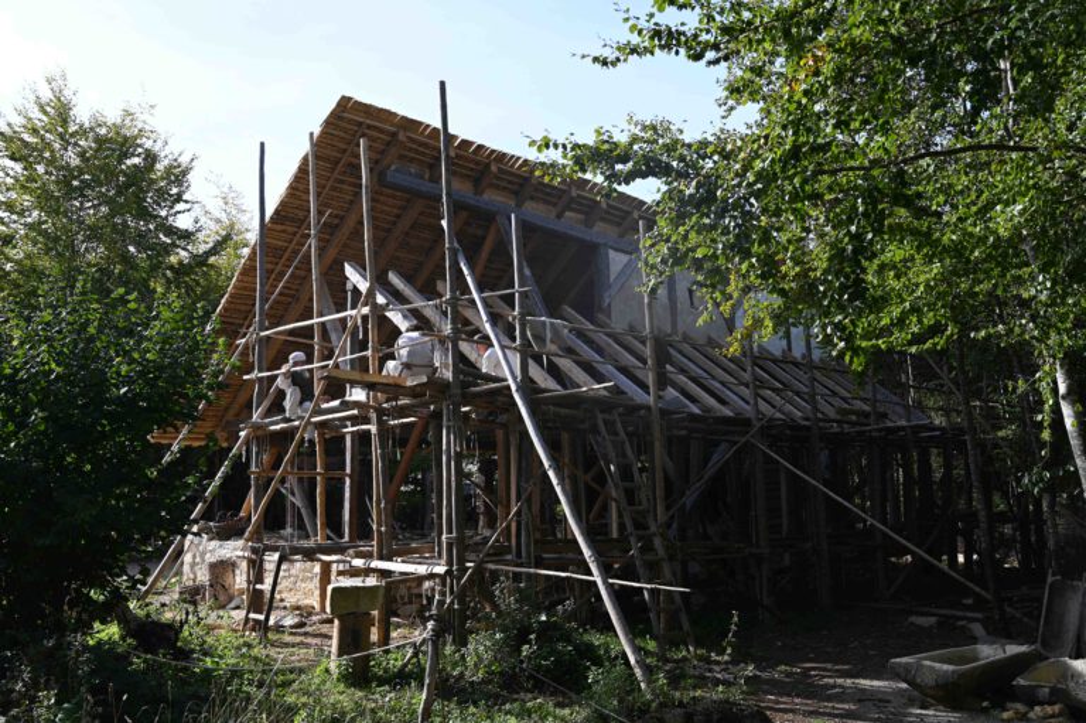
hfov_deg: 59.5
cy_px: 362
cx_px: 543
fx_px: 950
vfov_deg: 41.7
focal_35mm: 32
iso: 100
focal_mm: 31.5
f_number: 4.5
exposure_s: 1/400
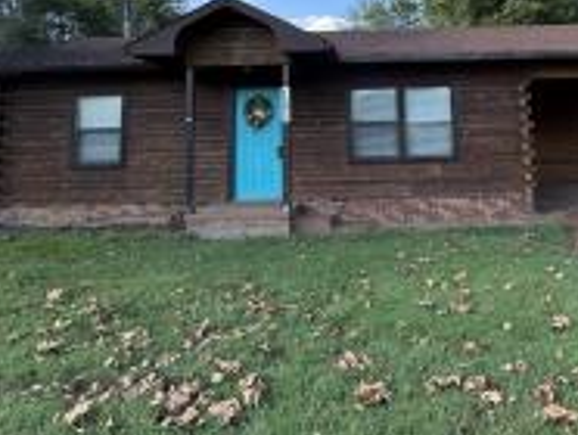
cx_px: 368
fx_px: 502
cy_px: 84
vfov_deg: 44.5
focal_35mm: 30
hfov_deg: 59.0
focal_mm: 2.22
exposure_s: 1/273
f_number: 2.2
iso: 40
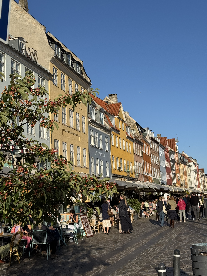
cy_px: 138
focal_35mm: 48
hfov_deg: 30.3
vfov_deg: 39.7
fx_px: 383
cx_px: 104
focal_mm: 6.76
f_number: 1.78
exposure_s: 1/6410
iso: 64
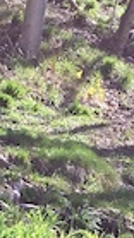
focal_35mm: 182
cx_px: -158
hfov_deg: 6.4
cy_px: 467
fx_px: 1152
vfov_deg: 10.9
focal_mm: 4.15
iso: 25
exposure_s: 1/460
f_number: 2.2
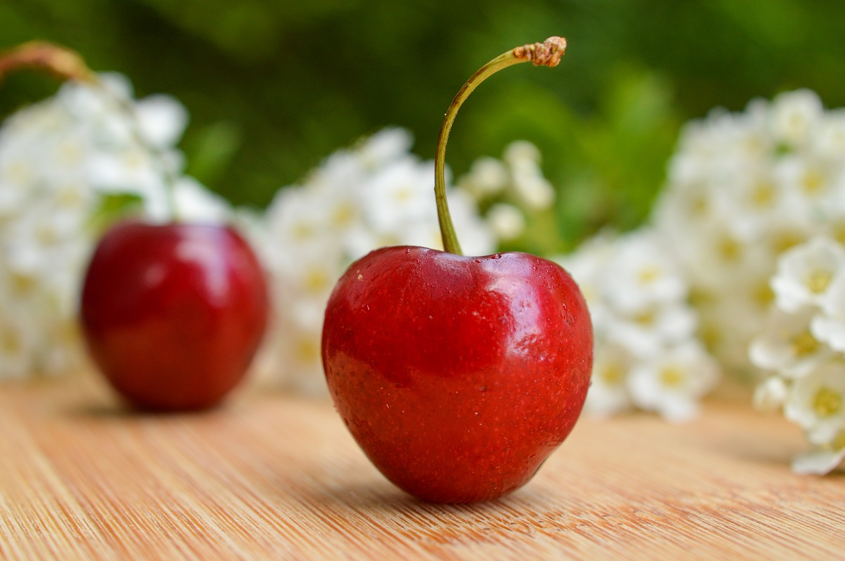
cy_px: 280
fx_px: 1407
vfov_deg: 22.6
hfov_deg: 33.4
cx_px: 422
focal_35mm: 60
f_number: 8
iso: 400
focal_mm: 40
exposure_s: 1/100
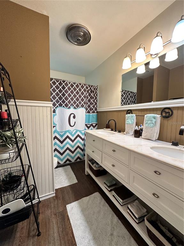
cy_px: 123
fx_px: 99
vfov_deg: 102.1
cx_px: 92
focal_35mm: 14
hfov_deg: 85.7
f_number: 2.2
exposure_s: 1/120
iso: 320
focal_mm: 2.22
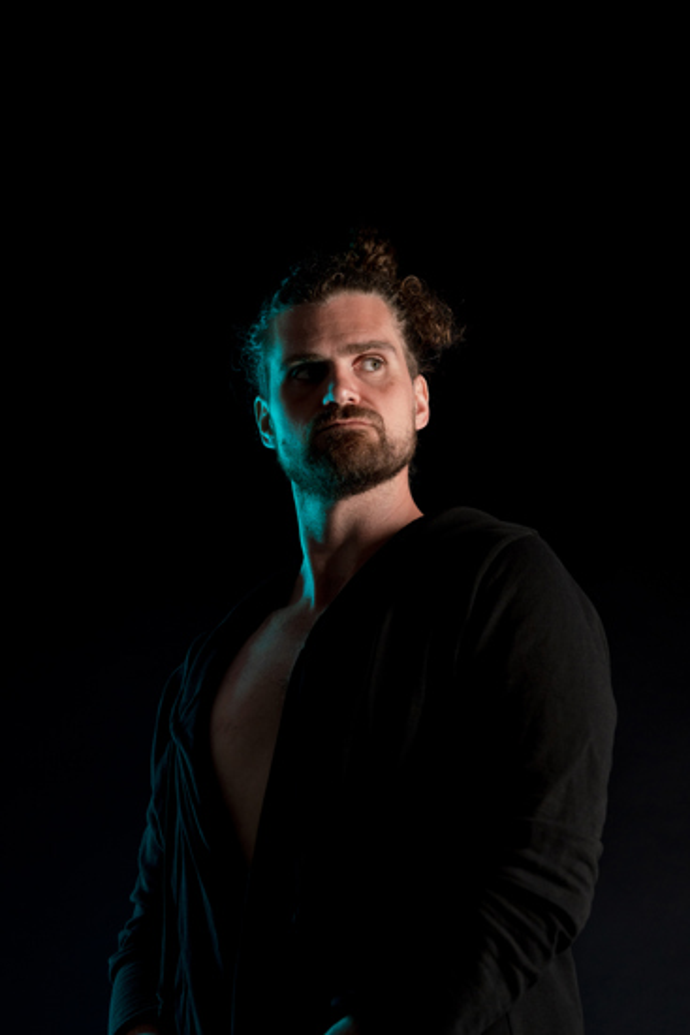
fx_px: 2442
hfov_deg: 16.1
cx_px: 345
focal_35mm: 85
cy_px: 518
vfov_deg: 23.9
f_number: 3.2
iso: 1250
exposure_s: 1/250
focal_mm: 85
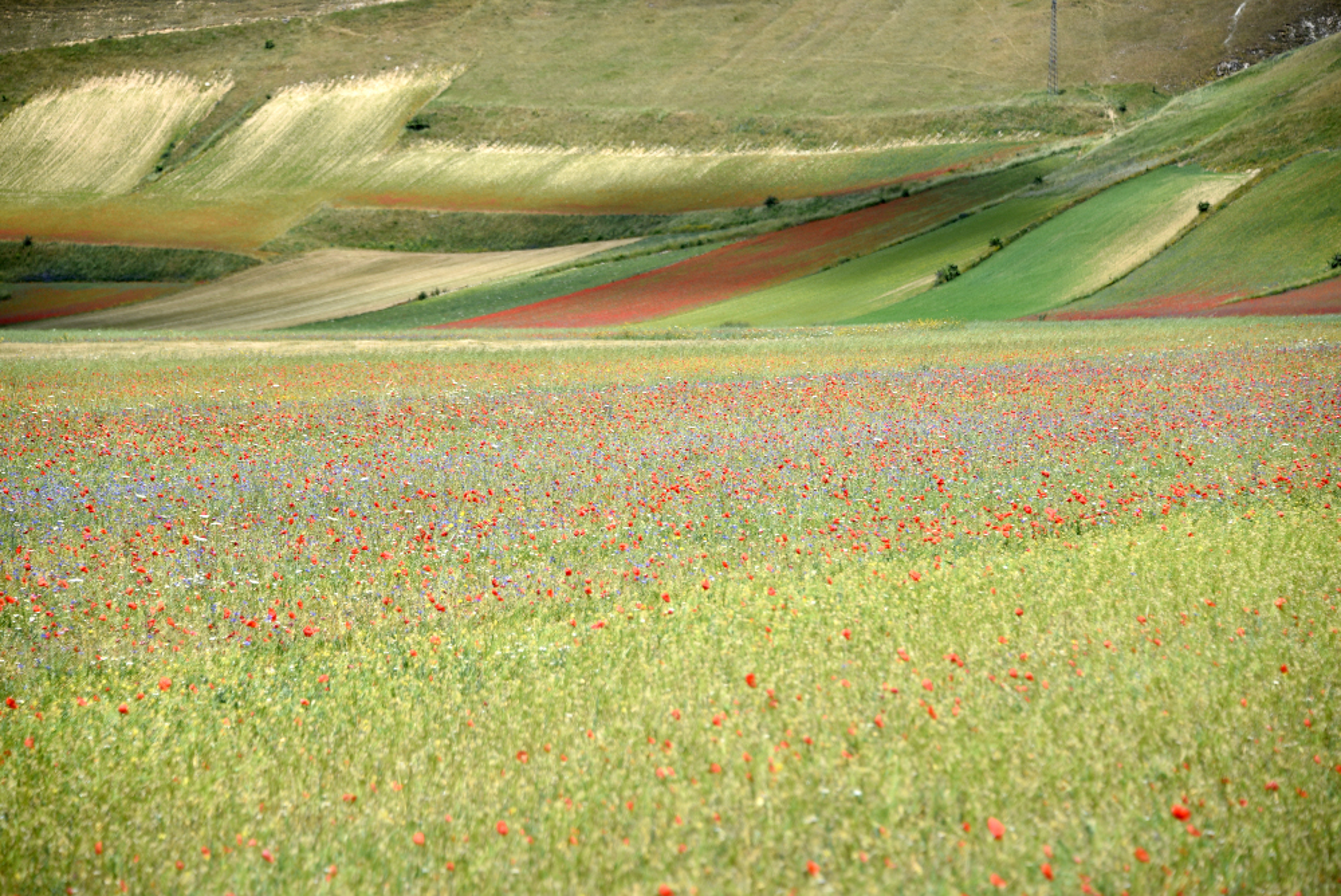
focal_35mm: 135
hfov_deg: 15.2
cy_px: 448
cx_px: 670
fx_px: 5031
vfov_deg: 10.2
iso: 200
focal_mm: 135
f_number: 5.6
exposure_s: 1/1000
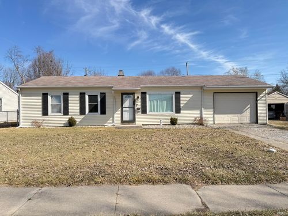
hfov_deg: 71.6
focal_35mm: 24
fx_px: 200
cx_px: 144
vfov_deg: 56.8
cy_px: 108
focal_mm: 6.76
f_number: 1.78
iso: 80
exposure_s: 1/2000
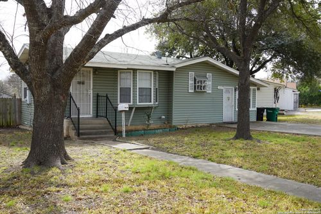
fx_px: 321
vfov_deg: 36.8
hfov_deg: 53.1
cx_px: 160
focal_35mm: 36
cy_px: 107
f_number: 5
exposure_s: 1/250
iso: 100
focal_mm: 24
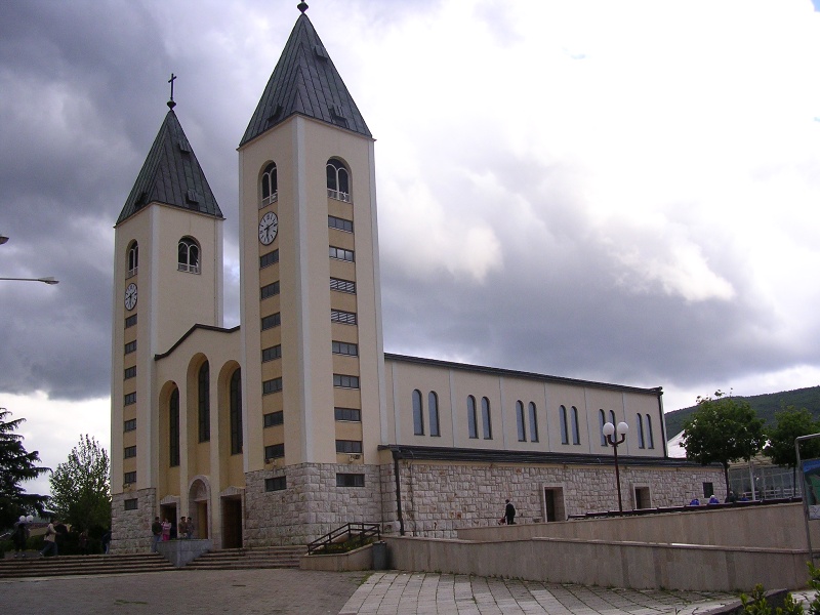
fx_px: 900
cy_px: 308
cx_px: 410
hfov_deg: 49.0
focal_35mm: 38
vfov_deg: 37.7
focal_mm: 5.8
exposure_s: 1/420
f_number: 2.8
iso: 141
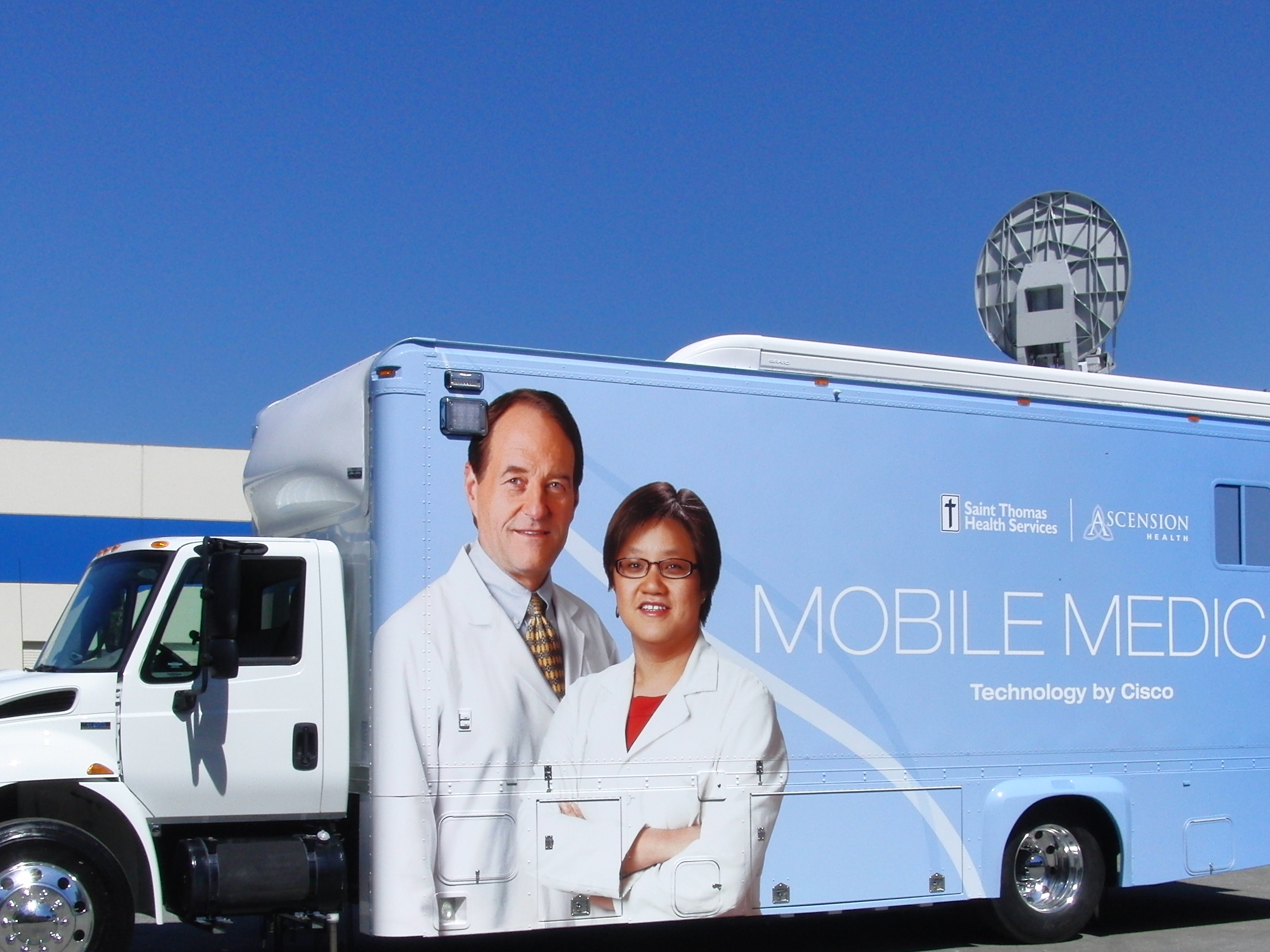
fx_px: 1871
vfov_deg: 28.4
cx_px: 671
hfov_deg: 37.5
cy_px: 617
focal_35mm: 51
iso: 100
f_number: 8.5
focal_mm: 6.42
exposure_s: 1/500
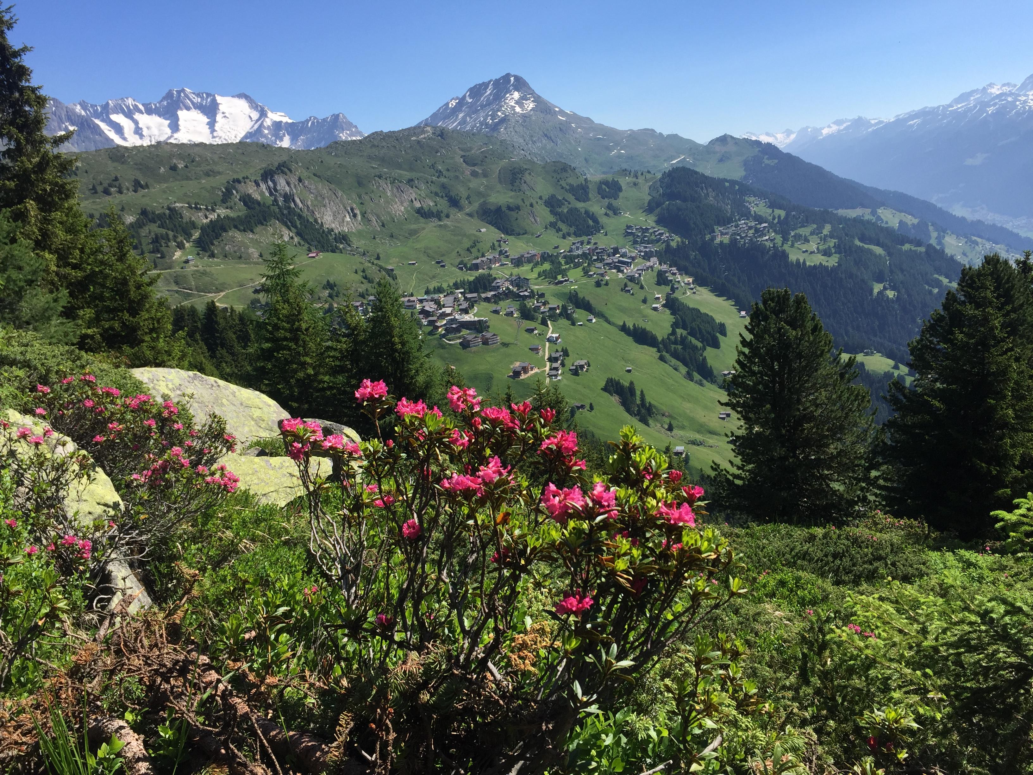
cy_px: 388
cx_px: 516
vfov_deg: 48.2
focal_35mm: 29
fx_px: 865
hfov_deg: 61.7
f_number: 2.2
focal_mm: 4.15
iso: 32
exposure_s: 1/1647
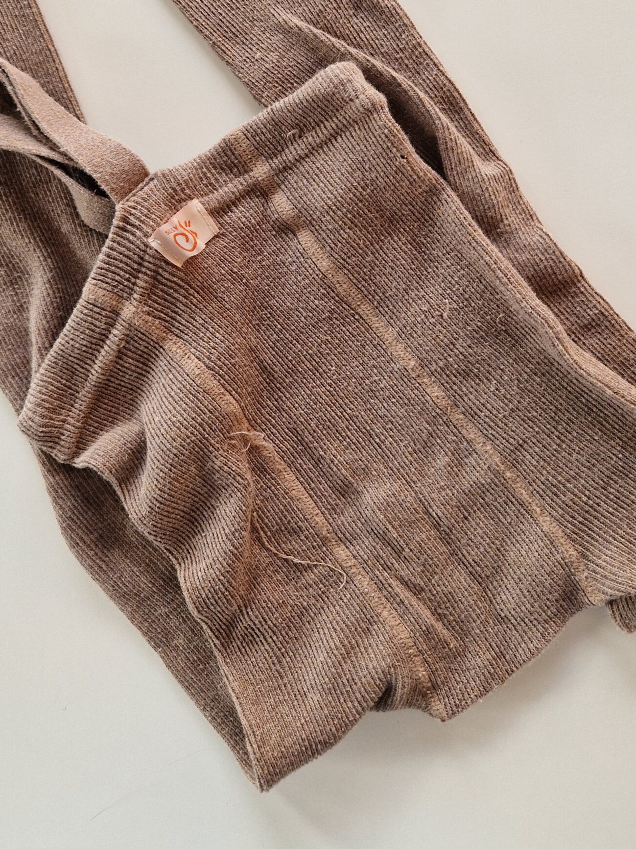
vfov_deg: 52.1
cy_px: 237
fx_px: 833
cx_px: 293
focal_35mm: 34
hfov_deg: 41.8
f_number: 1.8
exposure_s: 1/180
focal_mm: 5.4
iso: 125
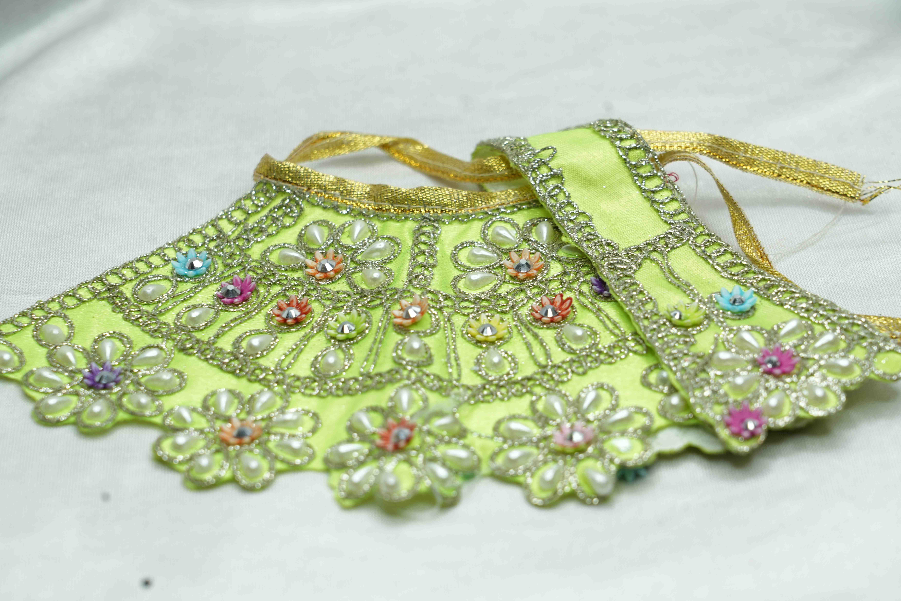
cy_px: 300
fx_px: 2628
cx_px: 450
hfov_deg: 19.5
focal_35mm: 105
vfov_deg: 13.0
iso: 250
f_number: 7.1
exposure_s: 1/50
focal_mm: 105
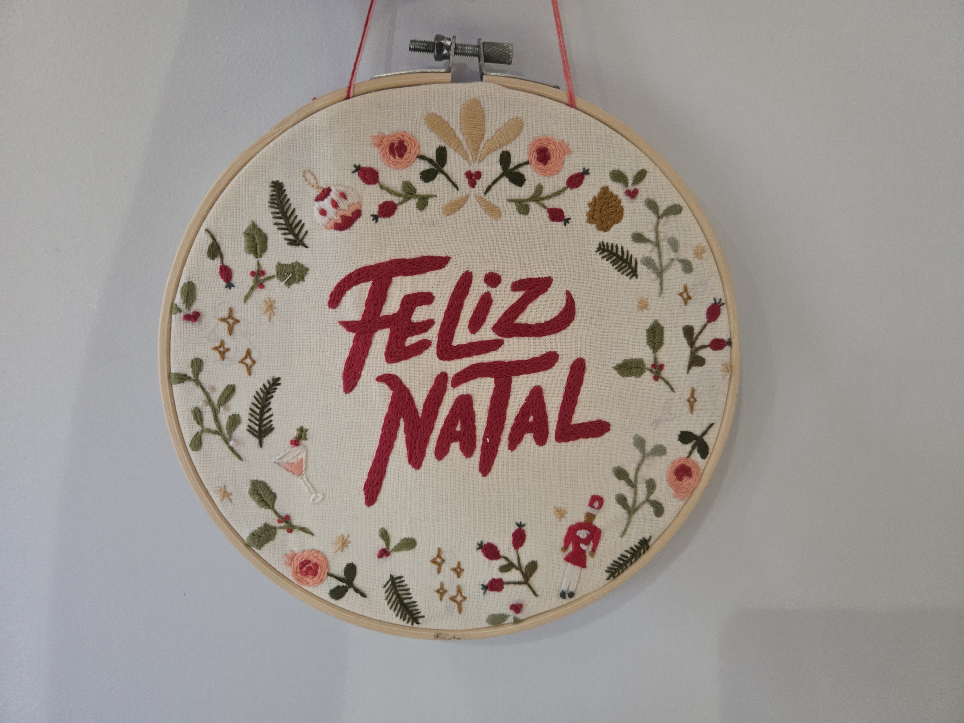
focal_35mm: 23
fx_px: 641
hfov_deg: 73.9
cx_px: 482
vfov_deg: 58.9
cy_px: 362
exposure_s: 1/60
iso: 800
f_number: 1.8
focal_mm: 5.4
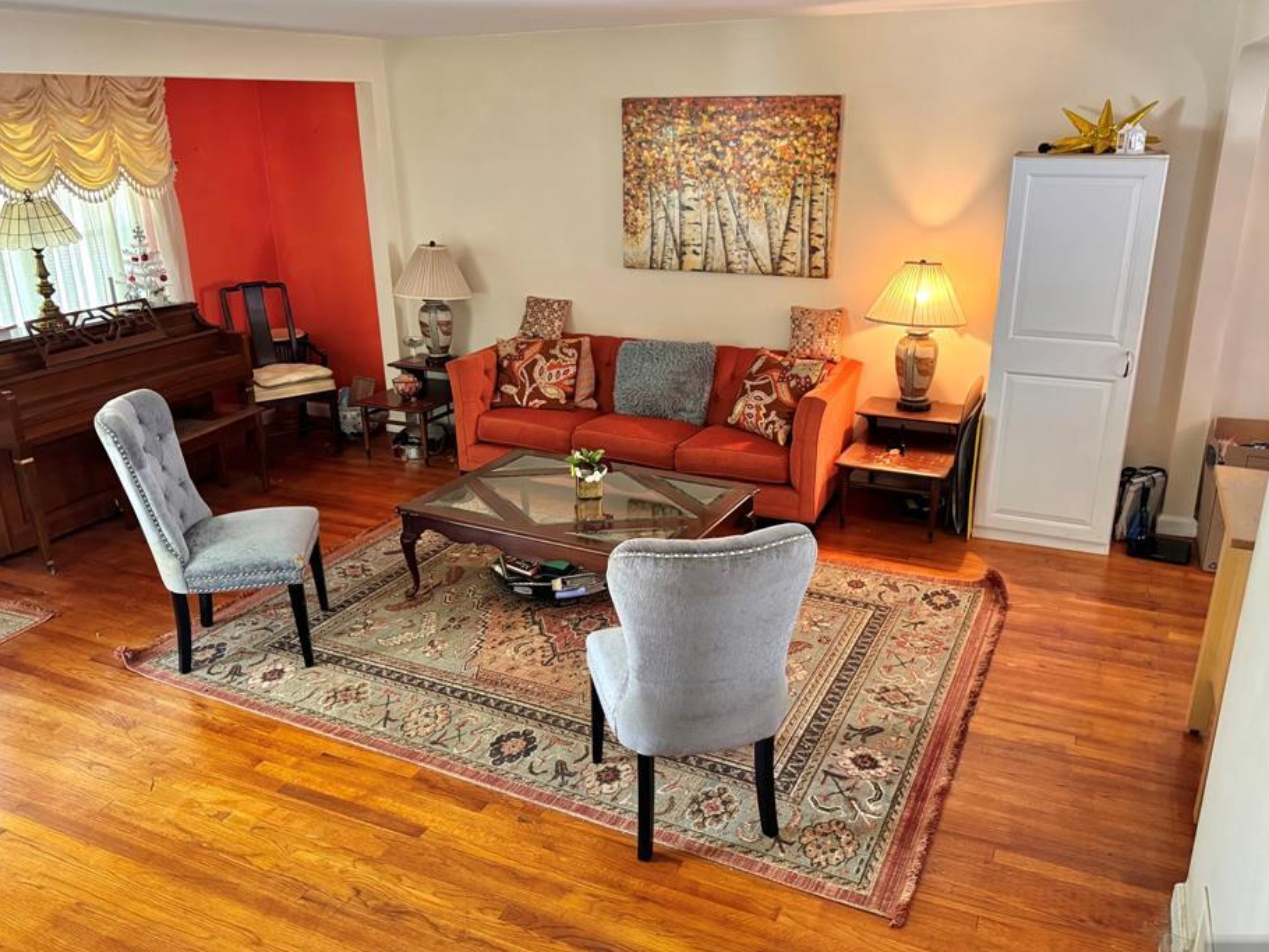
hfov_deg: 65.3
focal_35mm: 27
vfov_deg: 51.4
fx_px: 990
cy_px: 467
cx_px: 632
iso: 500
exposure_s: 1/60
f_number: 1.78
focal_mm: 6.76
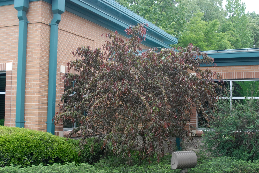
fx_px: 346
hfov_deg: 41.1
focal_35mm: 48
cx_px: 130
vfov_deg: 28.1
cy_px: 86
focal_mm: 32
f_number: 6.3
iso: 400
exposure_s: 1/160
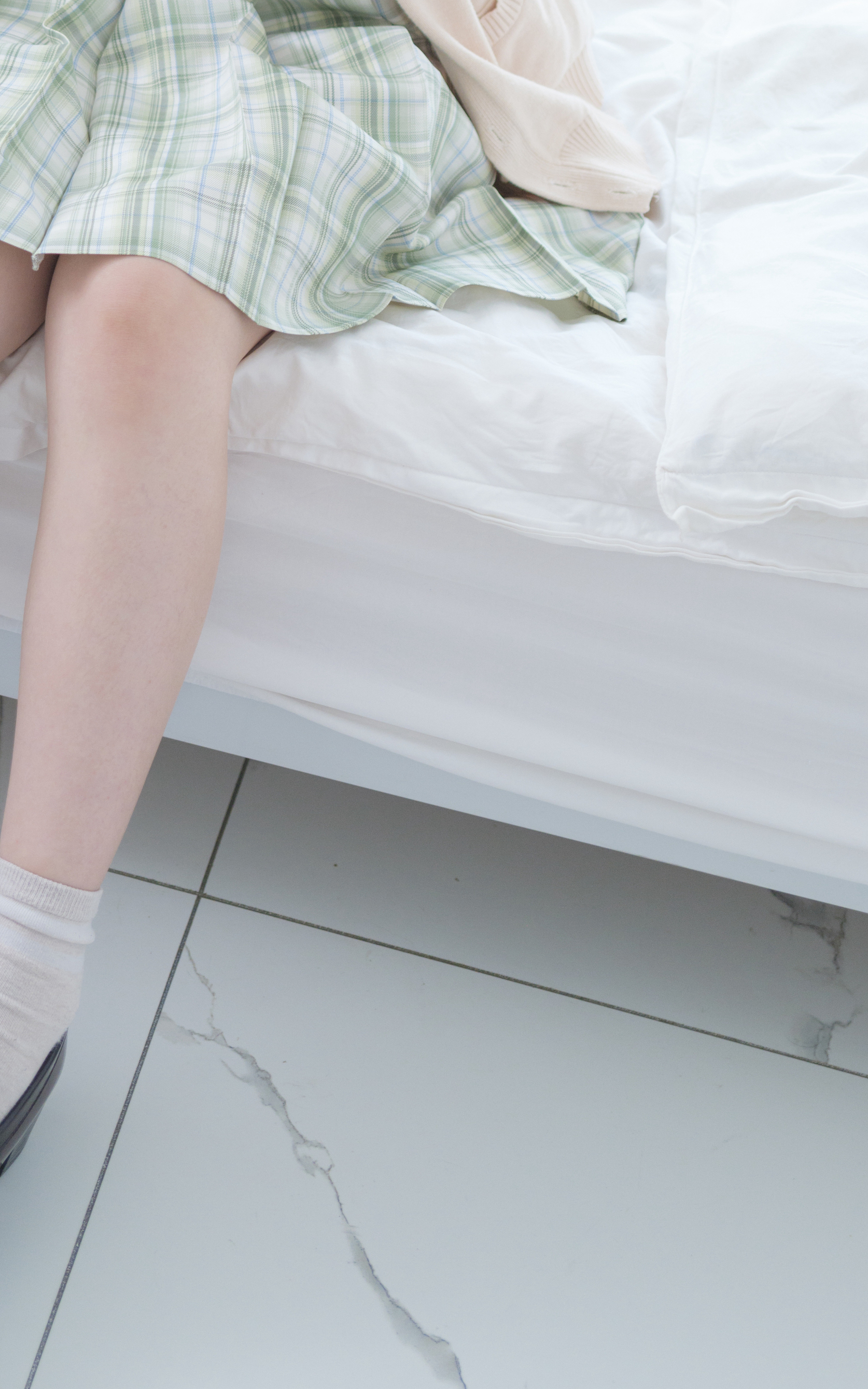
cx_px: 271
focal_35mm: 95
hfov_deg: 13.7
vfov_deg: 20.3
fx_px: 3595
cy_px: -320
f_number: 2.8
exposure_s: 1/50
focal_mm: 45
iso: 800
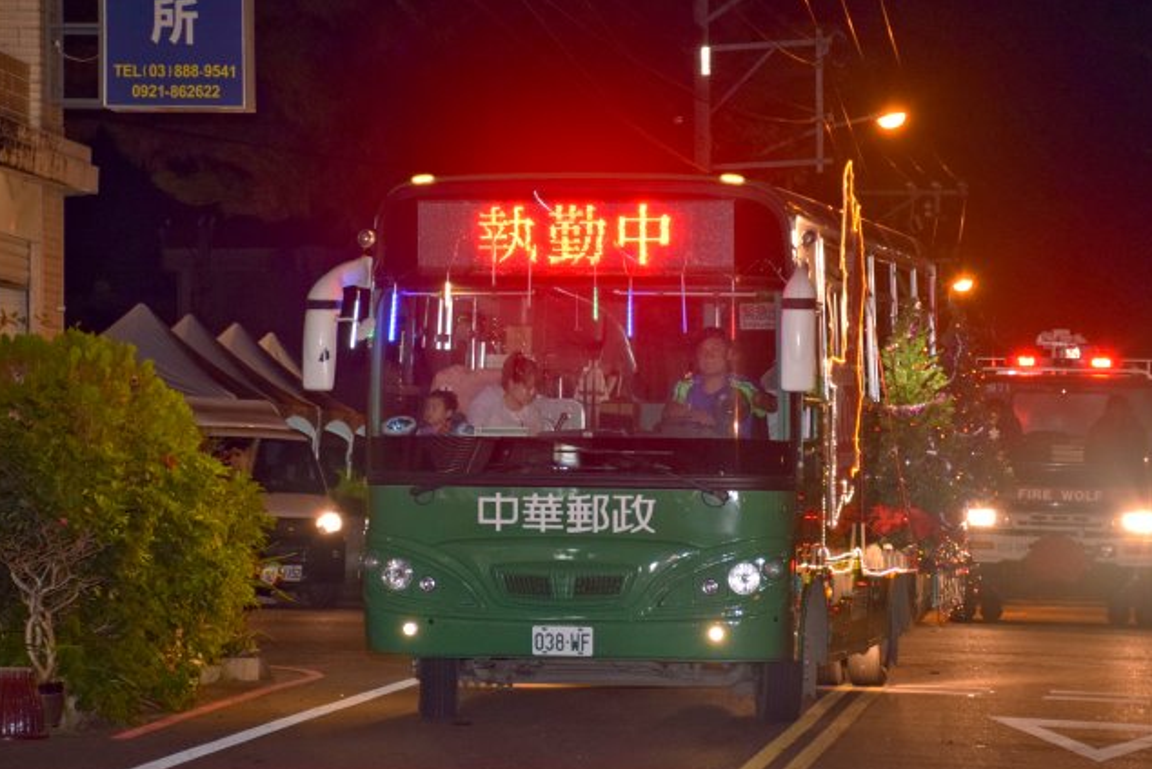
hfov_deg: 16.4
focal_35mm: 125
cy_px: 453
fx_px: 4001
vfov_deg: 11.0
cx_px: 591
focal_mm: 66
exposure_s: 1/60
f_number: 5
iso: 1000
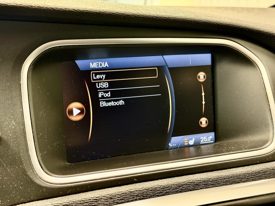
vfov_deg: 30.3
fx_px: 381
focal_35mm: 48
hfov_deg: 39.7
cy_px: 103
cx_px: 138
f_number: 1.78
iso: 500
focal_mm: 6.76
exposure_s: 1/25
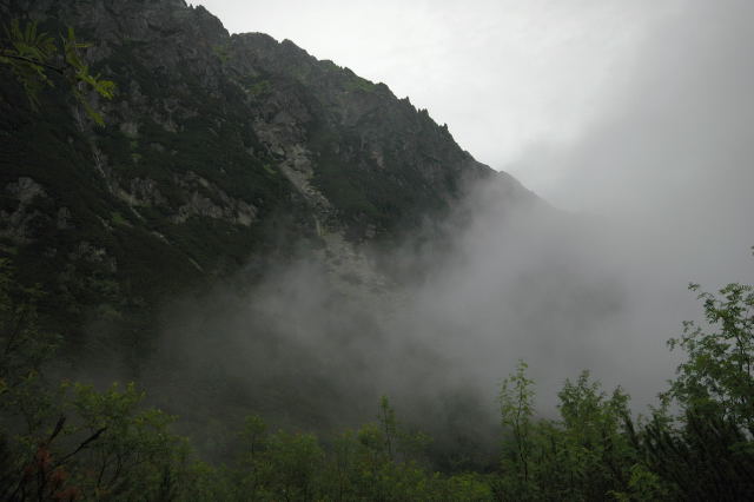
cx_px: 377
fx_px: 597
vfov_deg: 45.6
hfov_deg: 64.6
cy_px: 251
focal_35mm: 28
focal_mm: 19
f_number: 10
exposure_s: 1/400
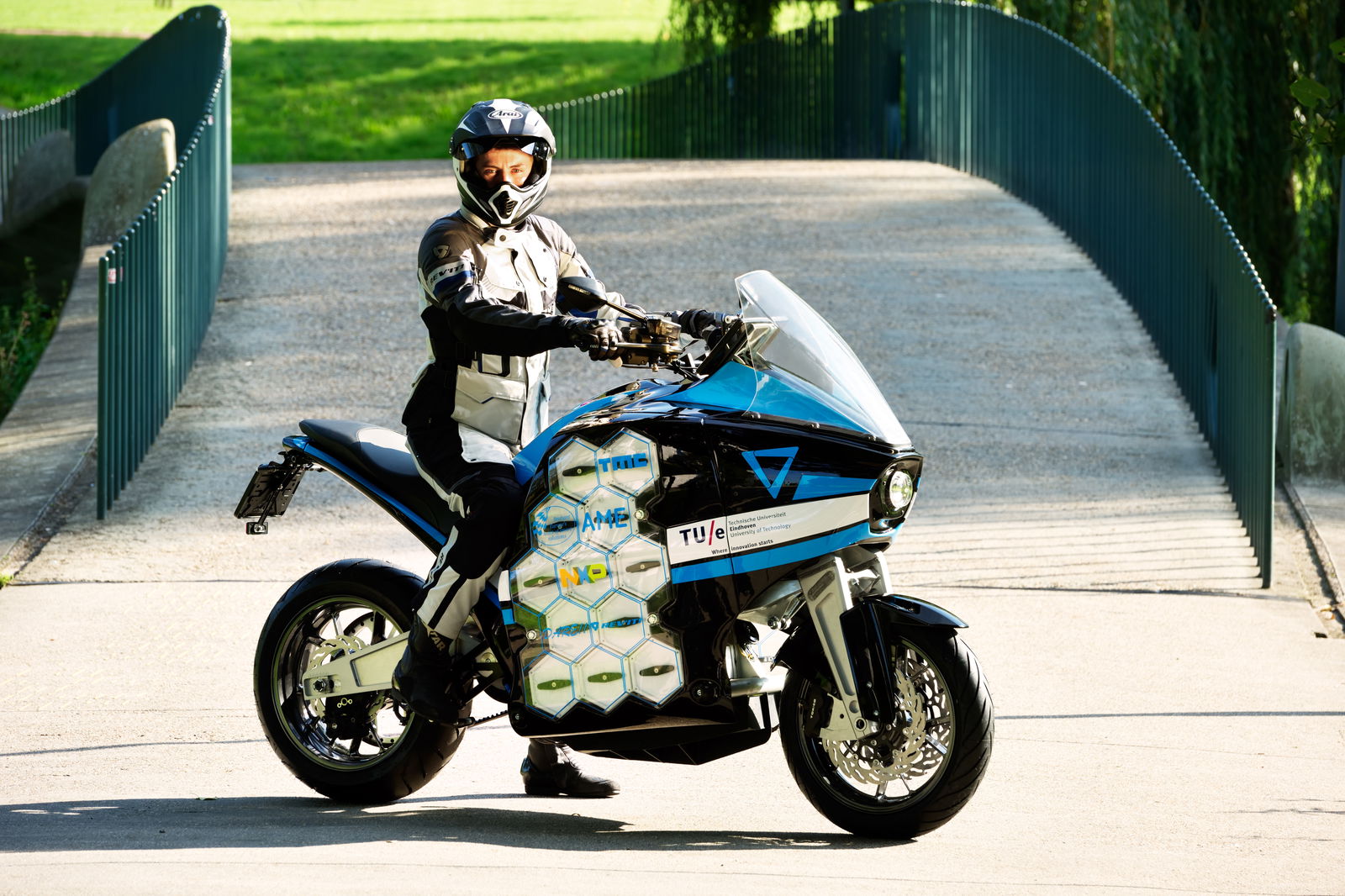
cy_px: 448
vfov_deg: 7.4
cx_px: 672
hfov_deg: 11.1
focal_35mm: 185
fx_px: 6910
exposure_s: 1/250
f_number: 7.1
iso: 400
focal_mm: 185
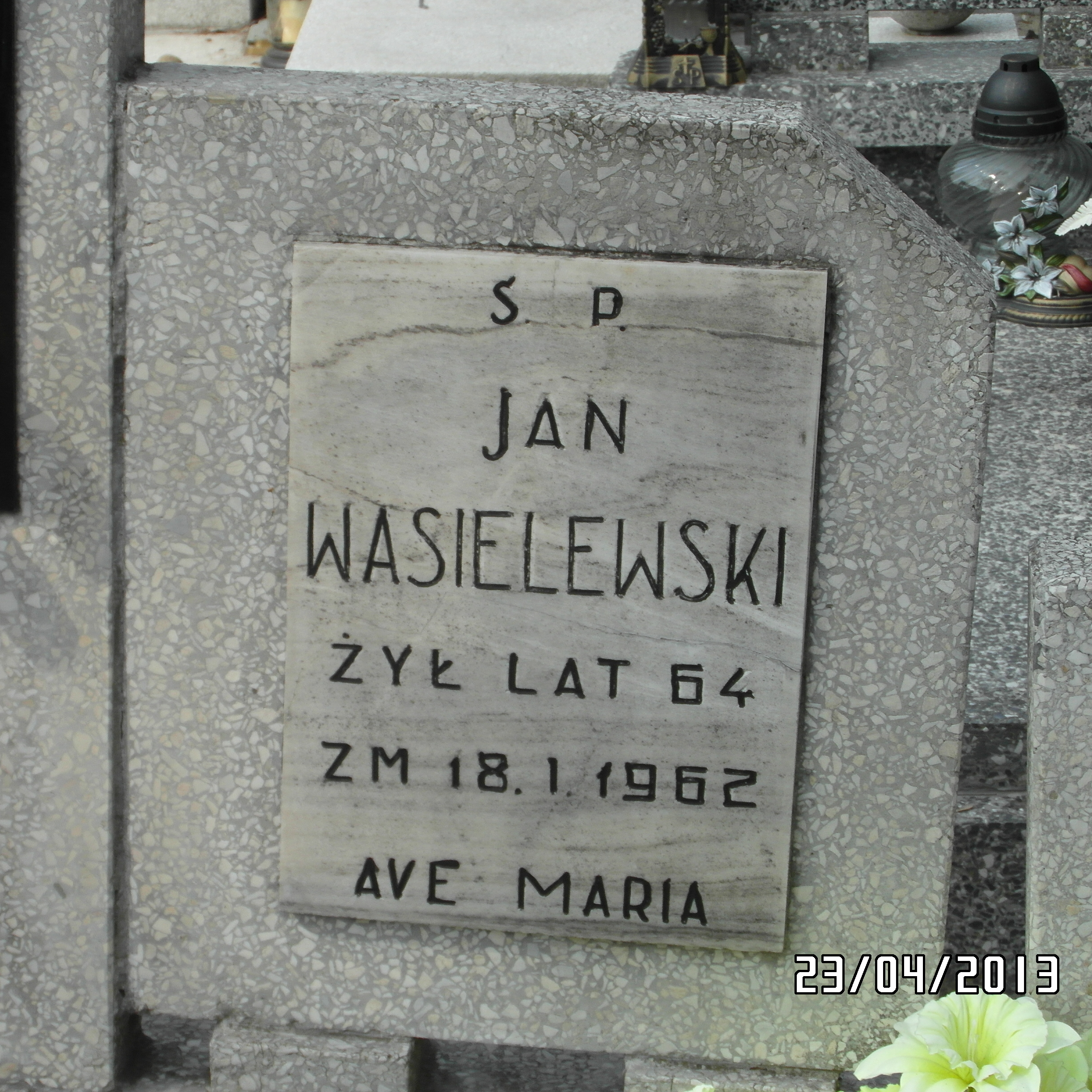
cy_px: 547
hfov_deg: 16.7
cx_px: 434
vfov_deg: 16.7
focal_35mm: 104
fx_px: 3712
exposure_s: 1/250
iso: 80
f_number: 5
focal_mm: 14.3
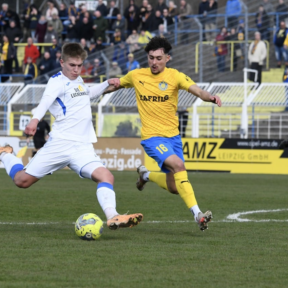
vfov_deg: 6.5
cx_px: 192
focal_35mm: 269
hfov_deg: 6.5
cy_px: 144
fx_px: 2532
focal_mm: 210
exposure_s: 1/2500
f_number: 8
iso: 1600
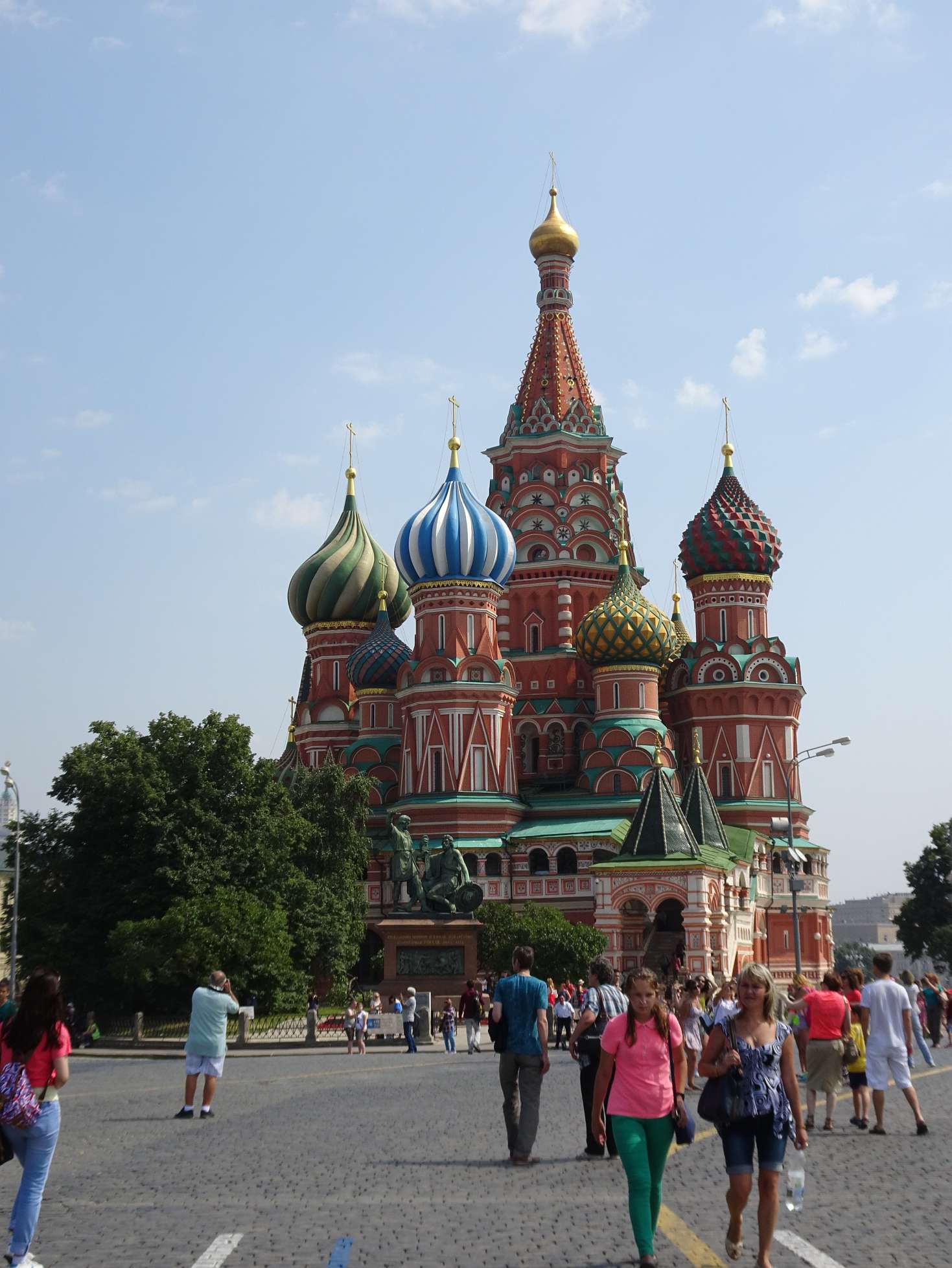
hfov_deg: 32.9
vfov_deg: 42.9
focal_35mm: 44
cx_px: 476
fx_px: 1613
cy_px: 634
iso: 80
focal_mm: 7.58
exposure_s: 1/800
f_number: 4.5
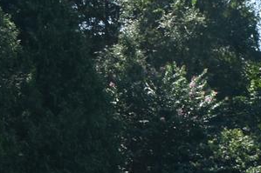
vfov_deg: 7.3
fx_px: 1340
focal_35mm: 185
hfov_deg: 10.6
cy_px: 263
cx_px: -174
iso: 100
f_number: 8
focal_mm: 18
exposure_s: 1/200
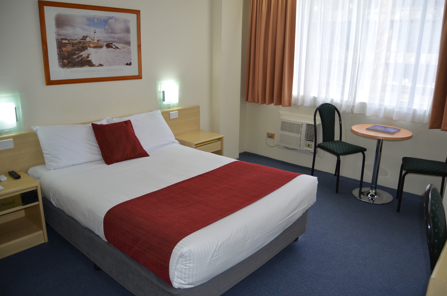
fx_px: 335
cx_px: 224
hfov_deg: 67.5
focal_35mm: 27
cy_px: 148
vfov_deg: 47.7
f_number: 3.5
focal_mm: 18
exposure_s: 1/100
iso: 400
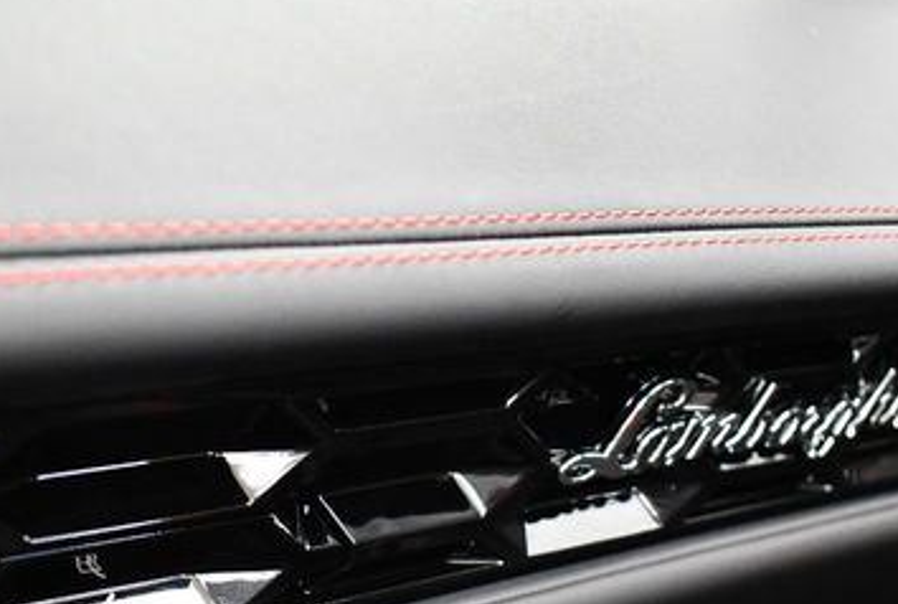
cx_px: 375
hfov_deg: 30.8
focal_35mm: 65
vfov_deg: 20.8
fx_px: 1626
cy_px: 486
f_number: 3.5
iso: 3600
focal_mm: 18
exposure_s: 1/60
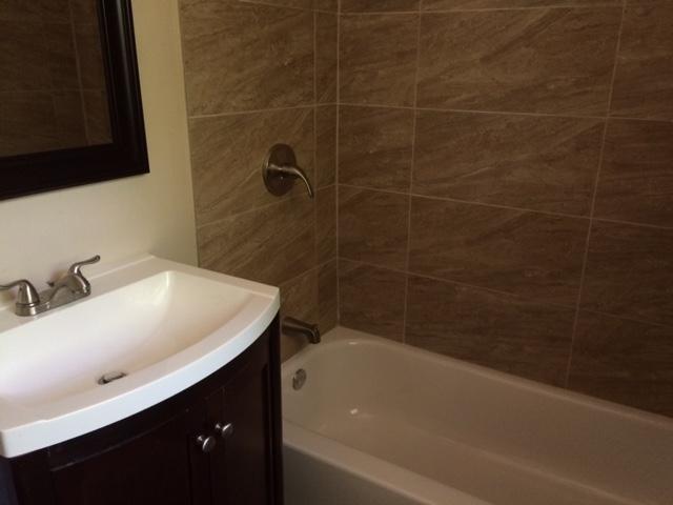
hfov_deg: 61.7
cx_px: 336
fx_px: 564
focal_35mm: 29
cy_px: 252
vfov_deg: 48.2
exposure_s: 1/30
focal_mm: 4.15
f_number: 2.2
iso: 200
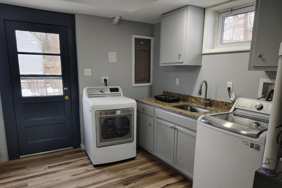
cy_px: 110
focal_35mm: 26
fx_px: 204
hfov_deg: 69.4
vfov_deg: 49.3
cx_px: 140
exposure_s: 1/60
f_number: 1.8
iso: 619
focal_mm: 5.56
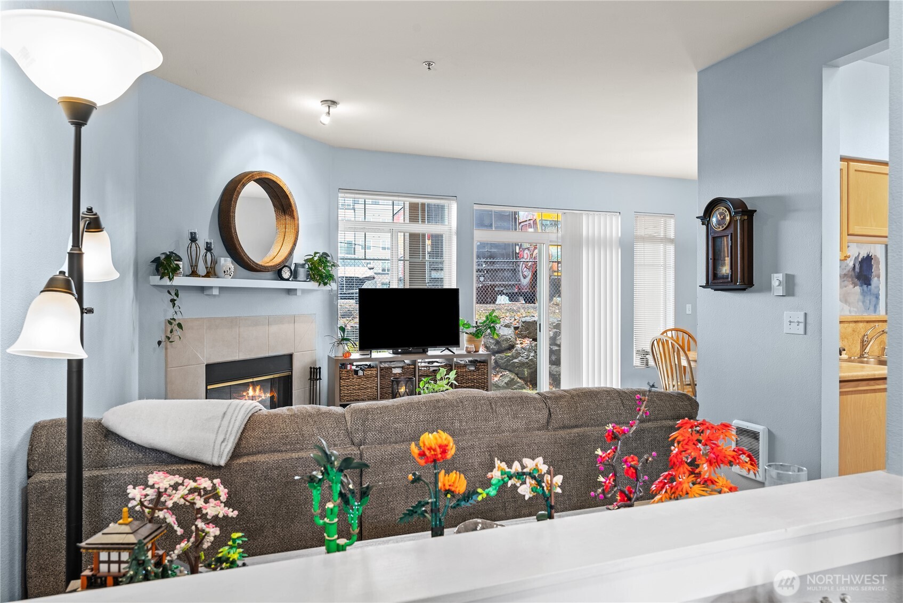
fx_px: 602
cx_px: 452
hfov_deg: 73.7
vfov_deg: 53.2
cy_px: 302
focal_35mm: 24
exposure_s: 1
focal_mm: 24
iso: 250
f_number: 8
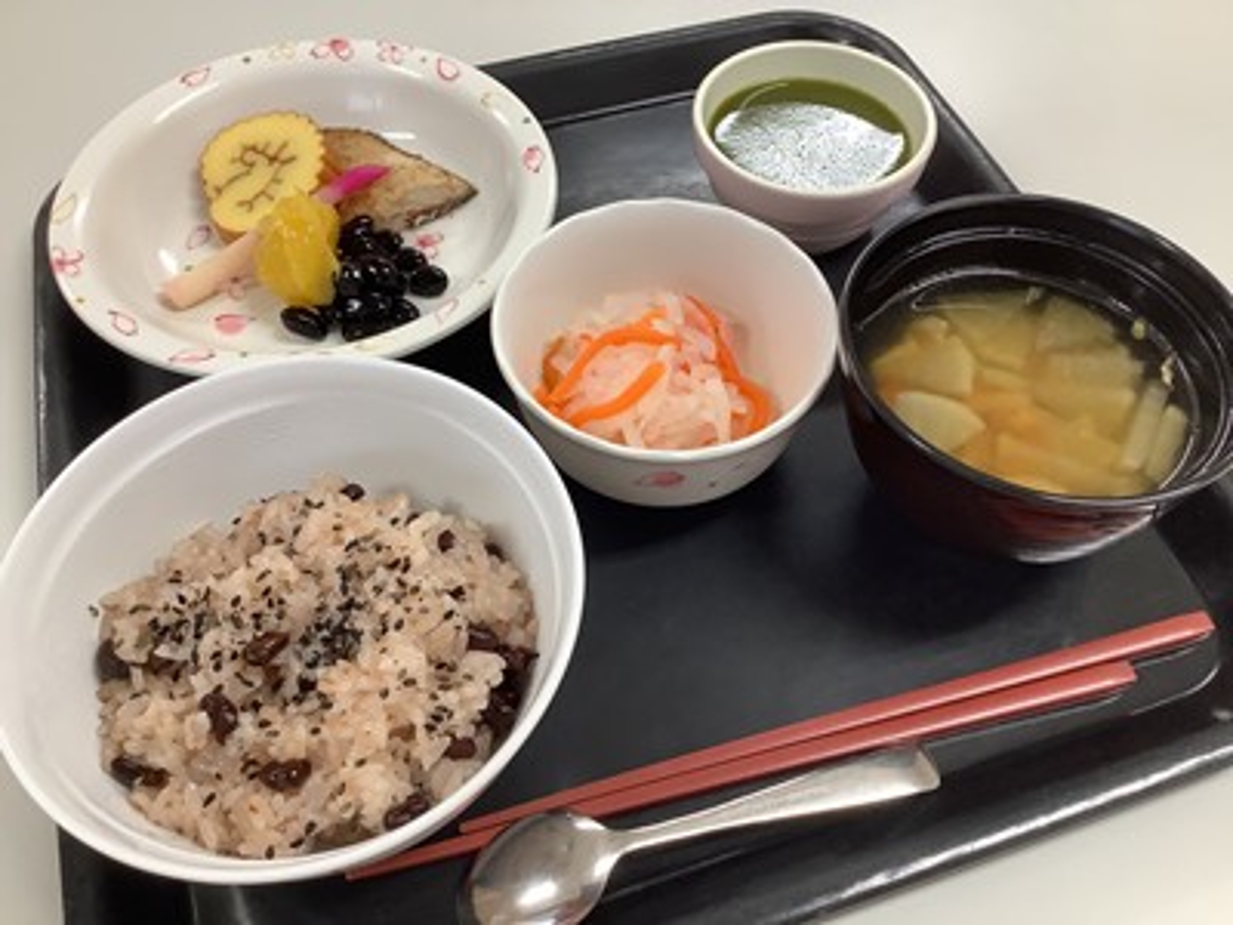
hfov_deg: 58.4
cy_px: 462
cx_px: 616
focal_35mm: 31
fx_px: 1104
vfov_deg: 45.4
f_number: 2.4
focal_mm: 3.3
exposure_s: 1/60
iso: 100
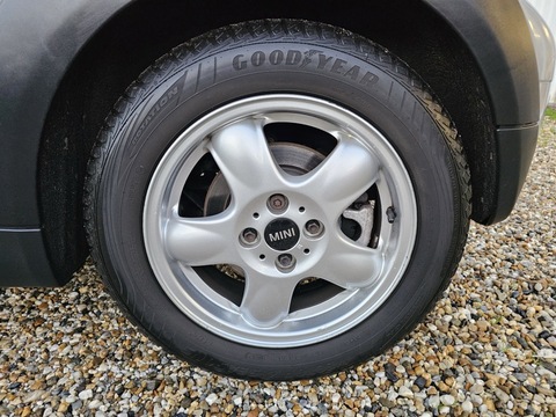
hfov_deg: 73.9
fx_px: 369
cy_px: 208
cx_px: 278
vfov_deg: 58.9
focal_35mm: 23
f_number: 1.7
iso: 800
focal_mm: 6.3
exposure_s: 1/120
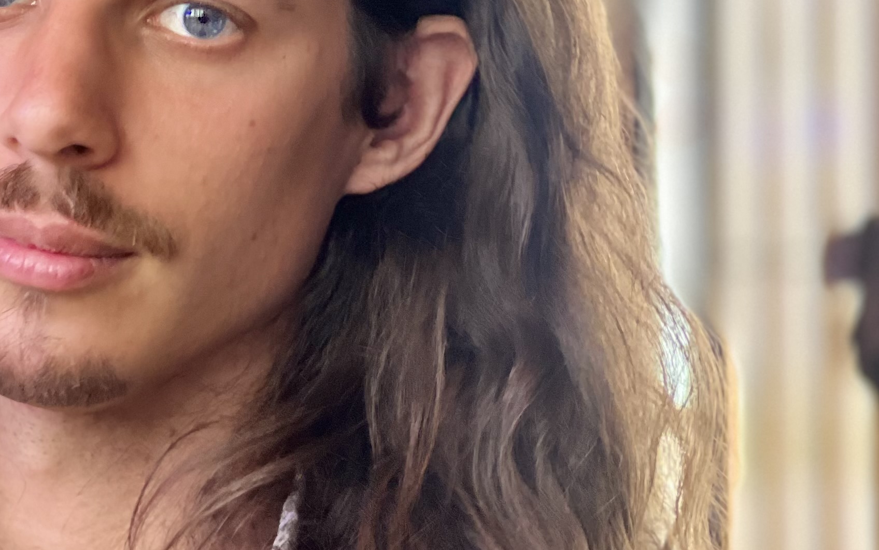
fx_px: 4647
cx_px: 104
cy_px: 329
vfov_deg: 6.8
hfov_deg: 10.7
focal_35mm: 194
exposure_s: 1/40
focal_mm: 9
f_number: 2.8
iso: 160
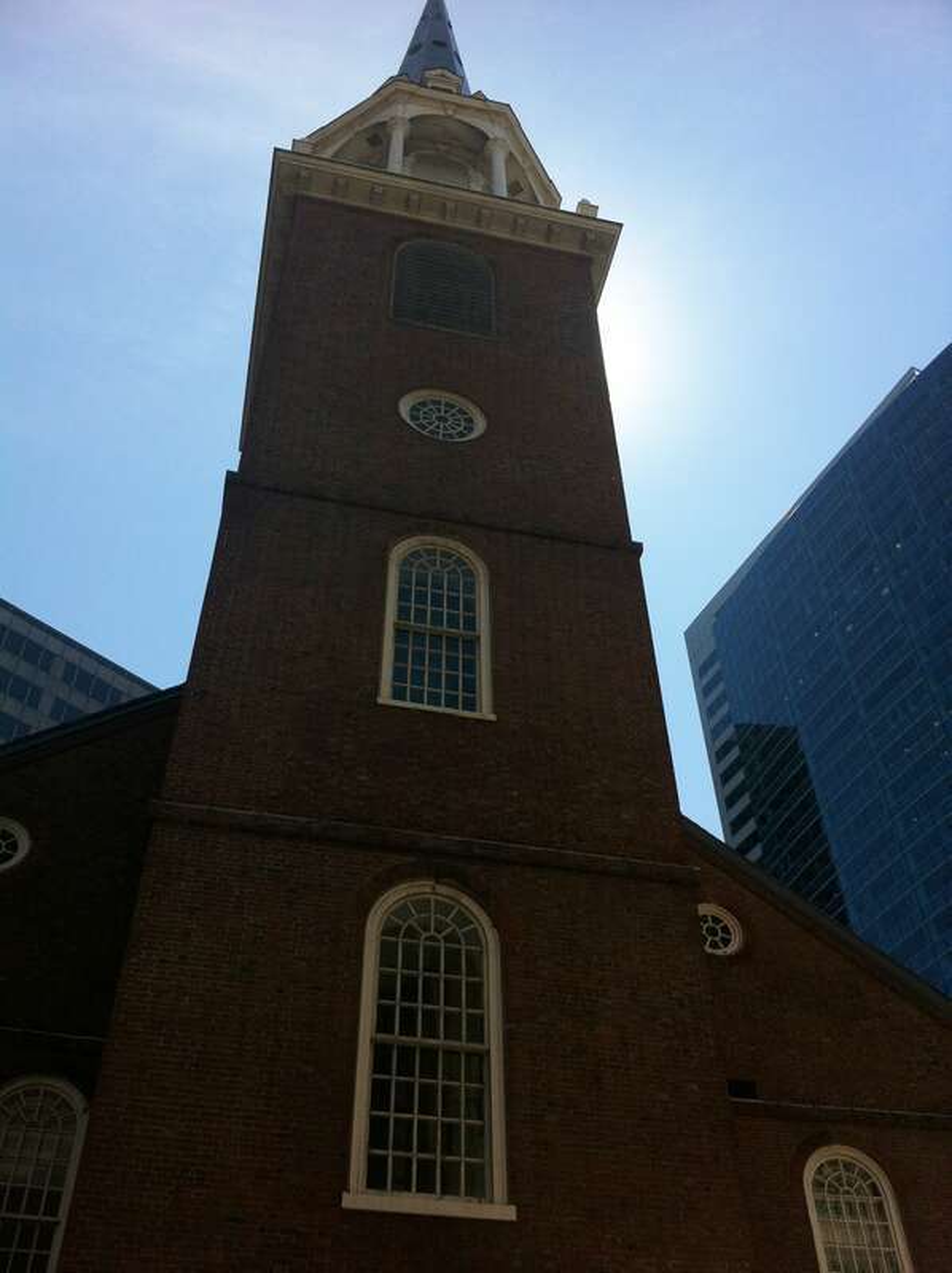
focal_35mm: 35
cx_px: 476
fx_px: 1286
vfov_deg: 52.7
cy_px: 636
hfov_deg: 40.6
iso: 80
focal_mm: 3.85
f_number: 2.8
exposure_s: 1/1774
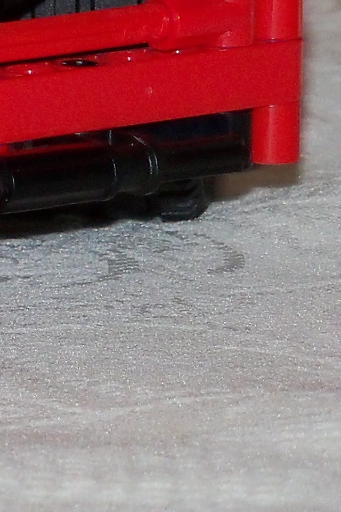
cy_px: -15
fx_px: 5953
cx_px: -543
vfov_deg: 4.9
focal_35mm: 419
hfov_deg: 3.2
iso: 200
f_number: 4.2
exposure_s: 1/40
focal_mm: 18.8
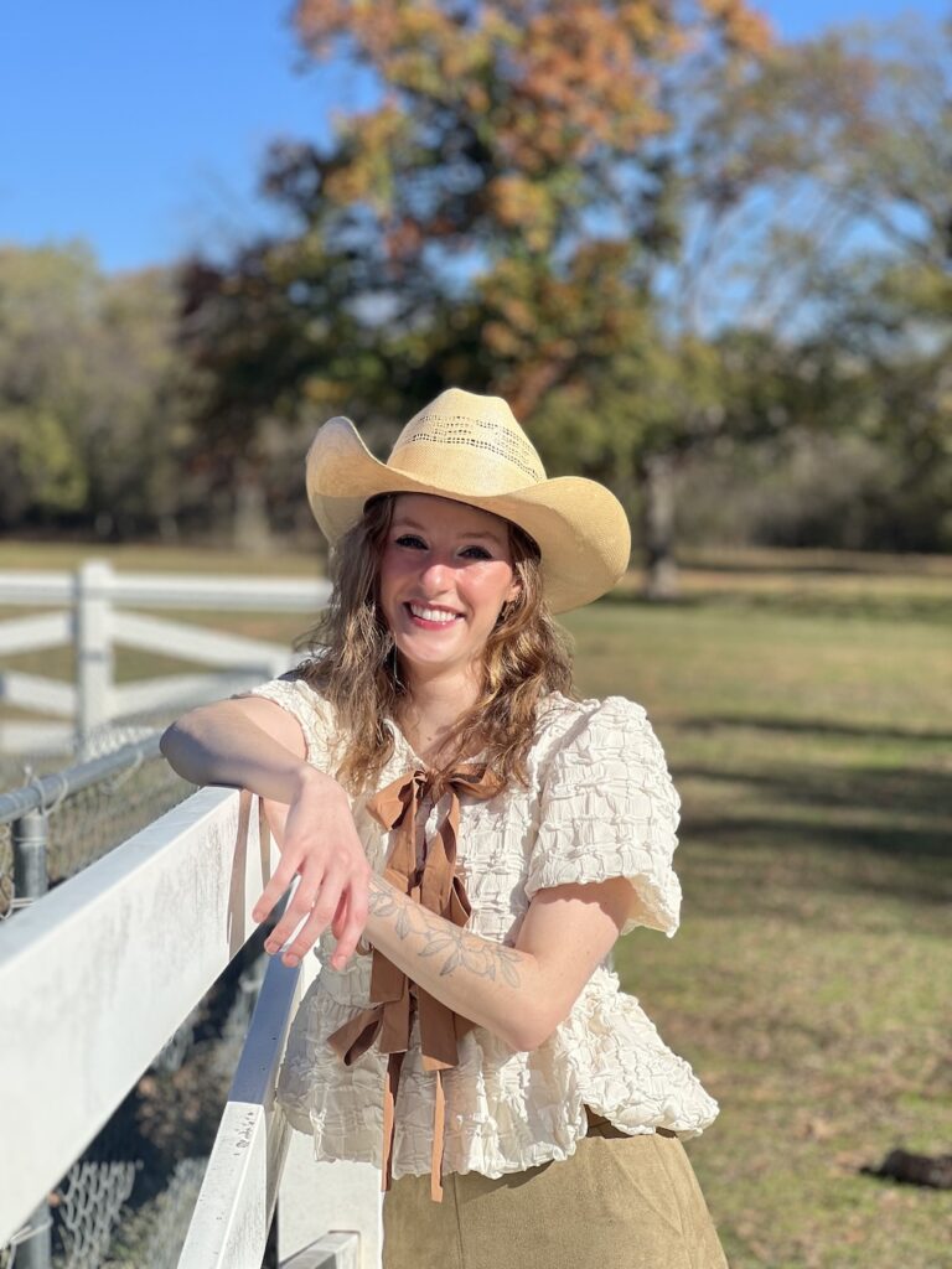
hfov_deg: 19.1
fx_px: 2824
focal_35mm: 77
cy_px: 634
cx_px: 476
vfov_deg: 25.3
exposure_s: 1/769
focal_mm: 9
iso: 32
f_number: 2.8
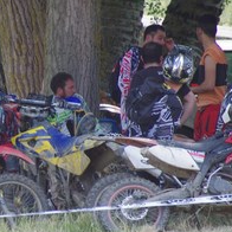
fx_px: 6165
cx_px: -9
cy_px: 120
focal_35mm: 813
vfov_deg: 2.2
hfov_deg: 2.2
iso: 200
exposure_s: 1/100
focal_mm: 250
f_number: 6.3
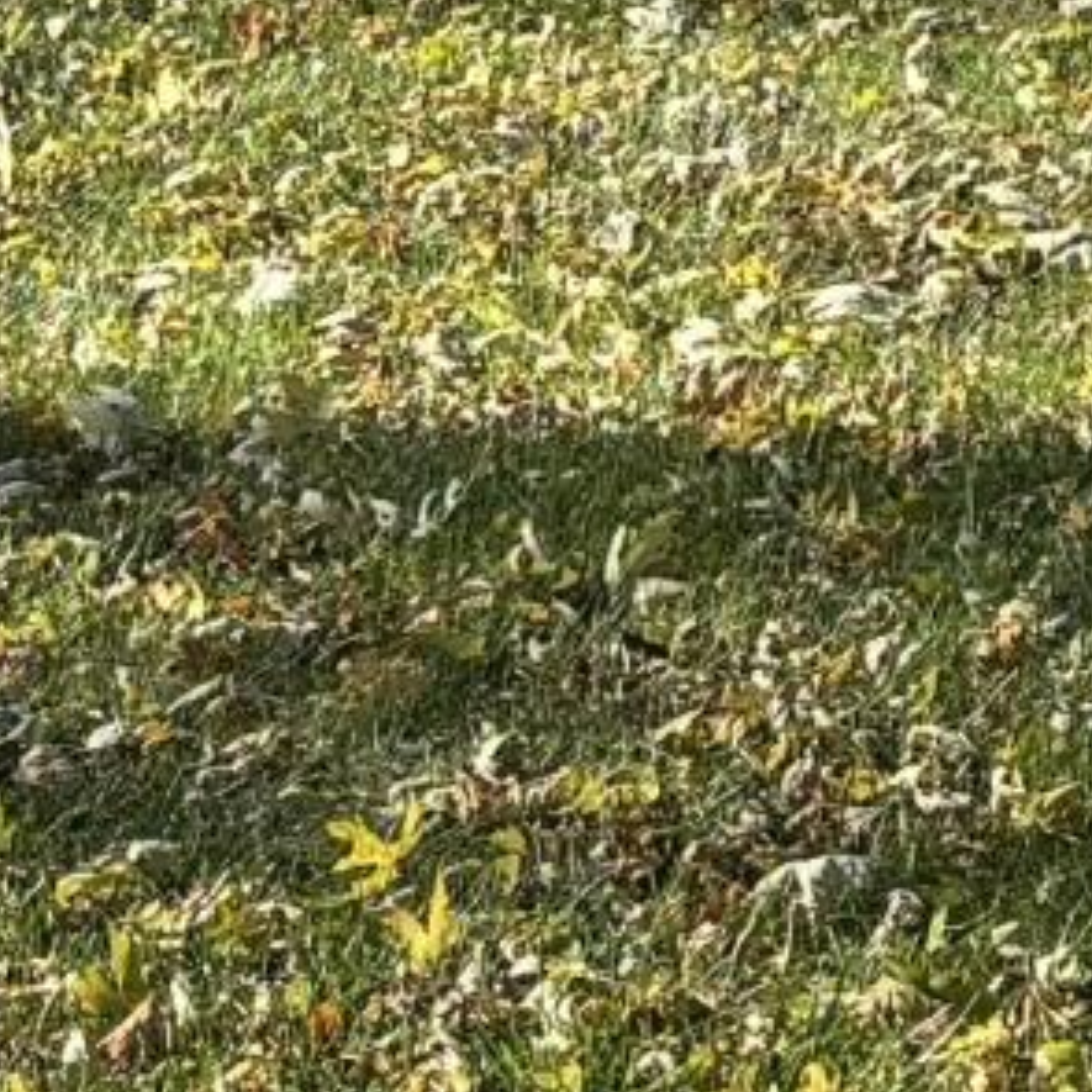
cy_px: -718
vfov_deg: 7.3
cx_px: 2010
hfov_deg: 7.3
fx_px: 8352
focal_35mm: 234
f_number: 1.6
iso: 50
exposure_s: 1/1311
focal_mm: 5.96
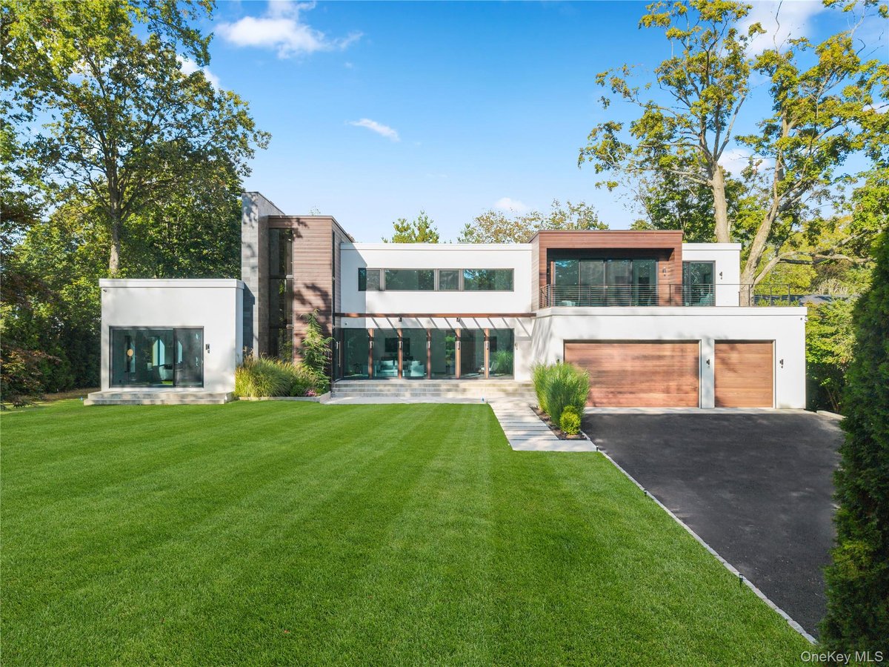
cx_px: 444
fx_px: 616
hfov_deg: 71.6
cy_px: 334
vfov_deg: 56.8
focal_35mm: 24
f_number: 1.8
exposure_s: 1/800
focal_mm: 8.67
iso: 400
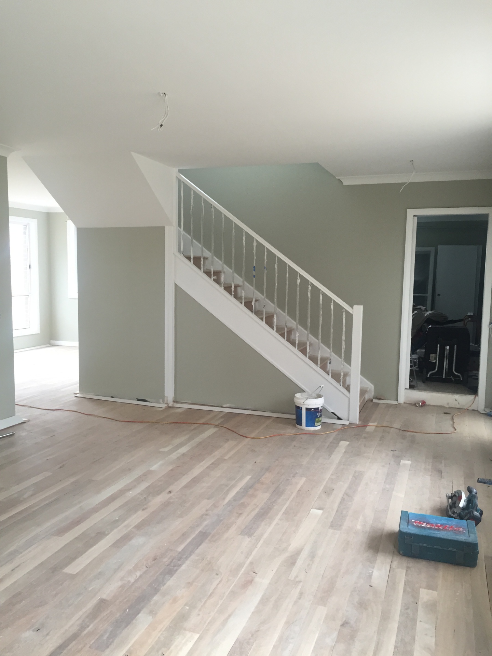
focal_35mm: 29
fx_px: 550
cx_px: 246
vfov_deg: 61.7
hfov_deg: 48.2
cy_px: 328
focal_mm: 4.15
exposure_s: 1/30
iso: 40
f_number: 2.2
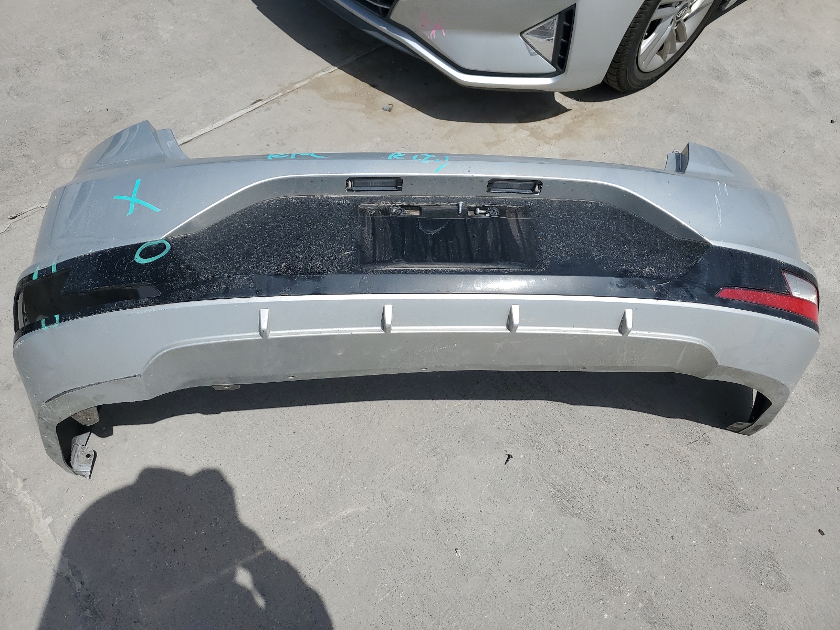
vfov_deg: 53.1
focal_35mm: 26
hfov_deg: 67.3
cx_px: 420
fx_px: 631
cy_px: 315
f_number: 1.5
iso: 50
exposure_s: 1/5000
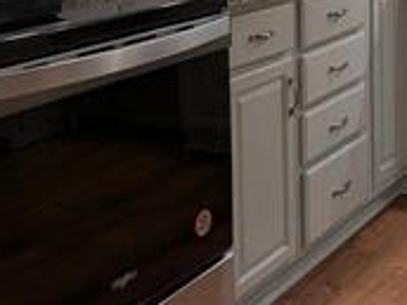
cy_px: -90
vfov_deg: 20.1
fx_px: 788
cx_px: 270
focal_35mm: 67
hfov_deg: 28.8
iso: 47
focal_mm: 2.35
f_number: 2.2
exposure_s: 1/30
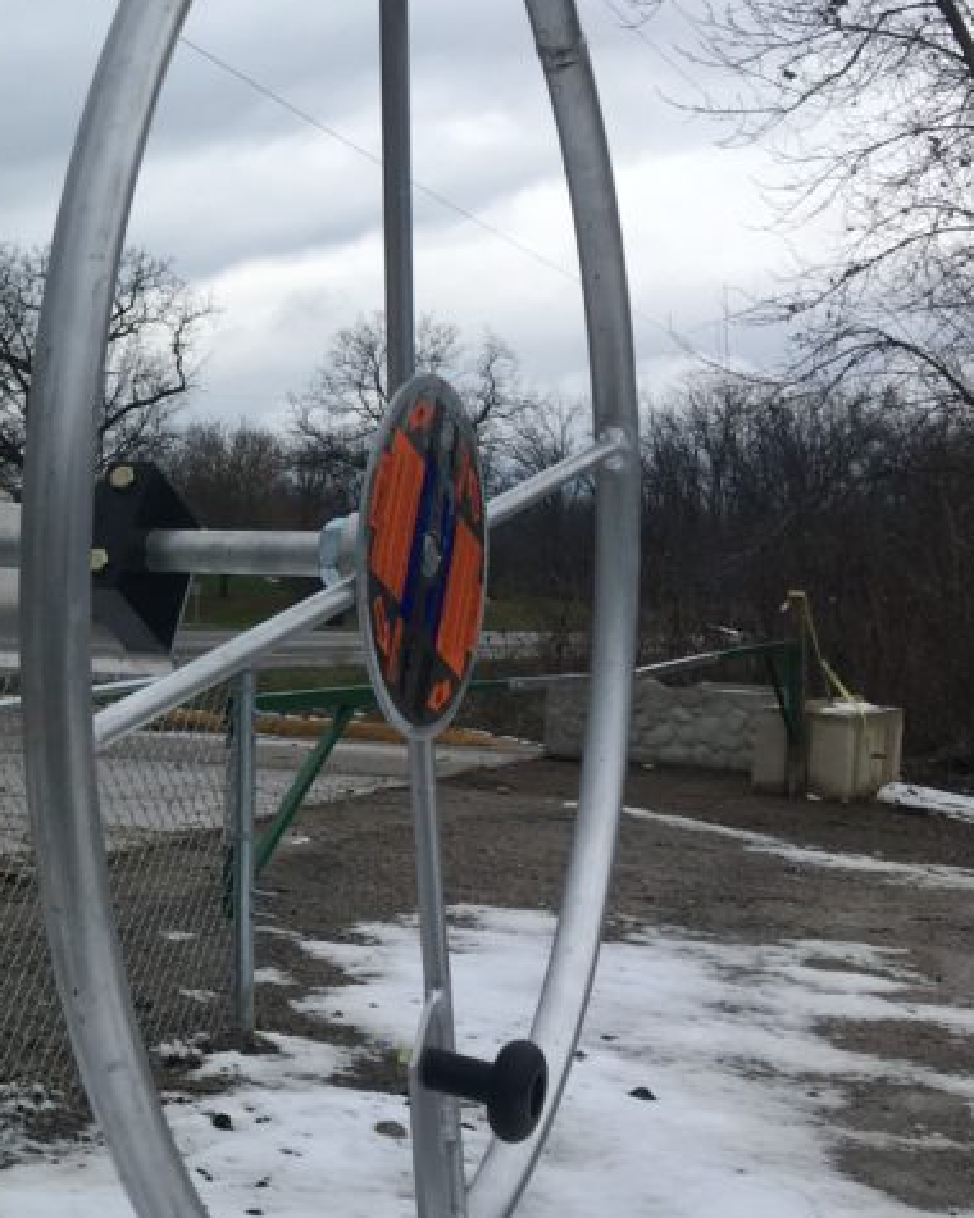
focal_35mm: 61
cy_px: 536
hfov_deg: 22.7
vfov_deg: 30.9
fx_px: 2198
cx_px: -241
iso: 25
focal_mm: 4.15
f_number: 2.2
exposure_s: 1/444
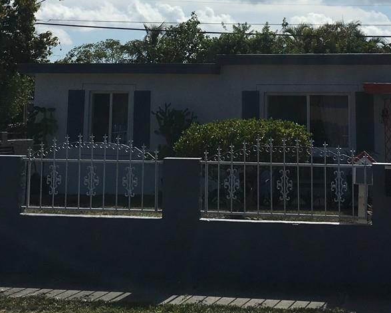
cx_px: 229
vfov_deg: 19.3
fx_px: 891
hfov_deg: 24.7
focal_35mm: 77
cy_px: -10
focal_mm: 4.15
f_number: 2.2
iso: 25
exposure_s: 1/6993
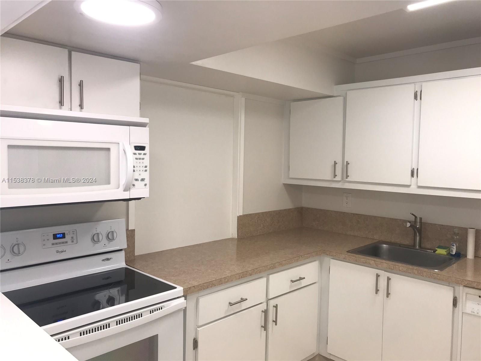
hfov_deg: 63.4
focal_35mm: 28
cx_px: 240
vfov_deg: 49.7
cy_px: 180
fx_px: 389
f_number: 1.8
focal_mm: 3.99
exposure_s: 1/80
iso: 20
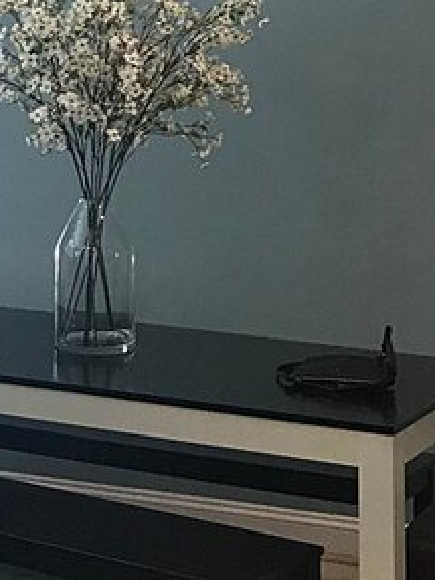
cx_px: 45
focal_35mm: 104
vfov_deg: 17.7
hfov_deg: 14.1
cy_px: -184
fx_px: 1744
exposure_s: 1/24
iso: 40
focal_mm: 3.99
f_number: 1.8
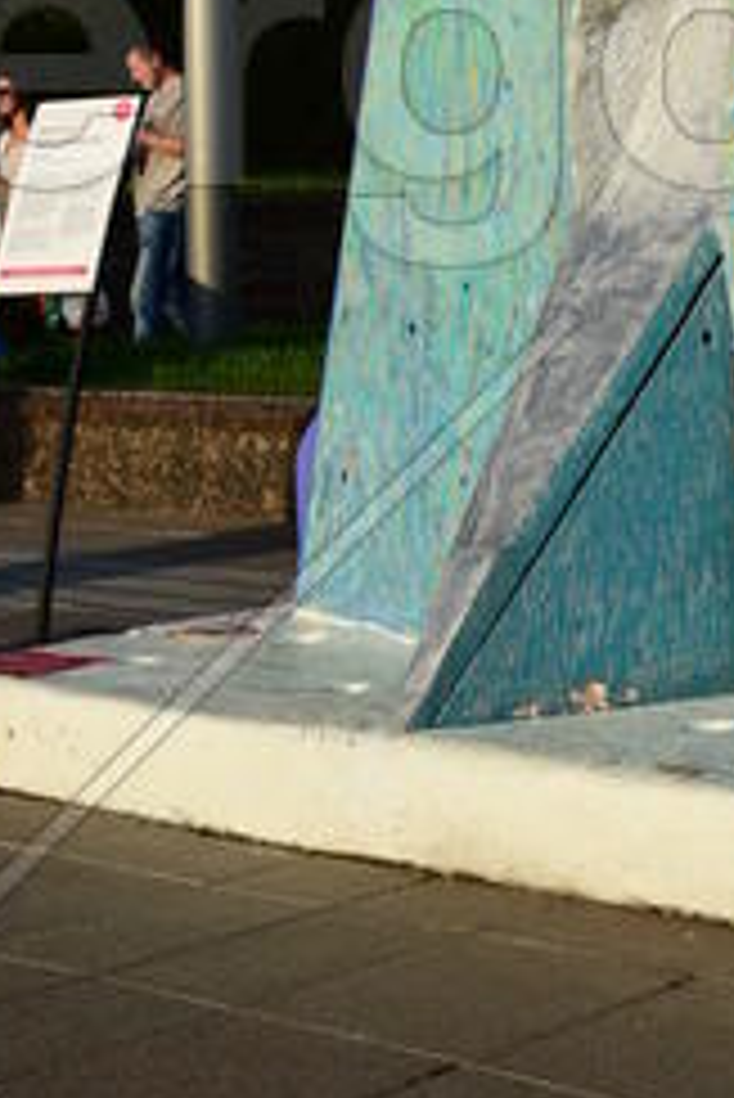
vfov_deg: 22.2
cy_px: 76
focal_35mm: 89
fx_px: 2724
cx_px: 808
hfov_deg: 15.0
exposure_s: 1/250
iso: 100
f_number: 8
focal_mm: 25
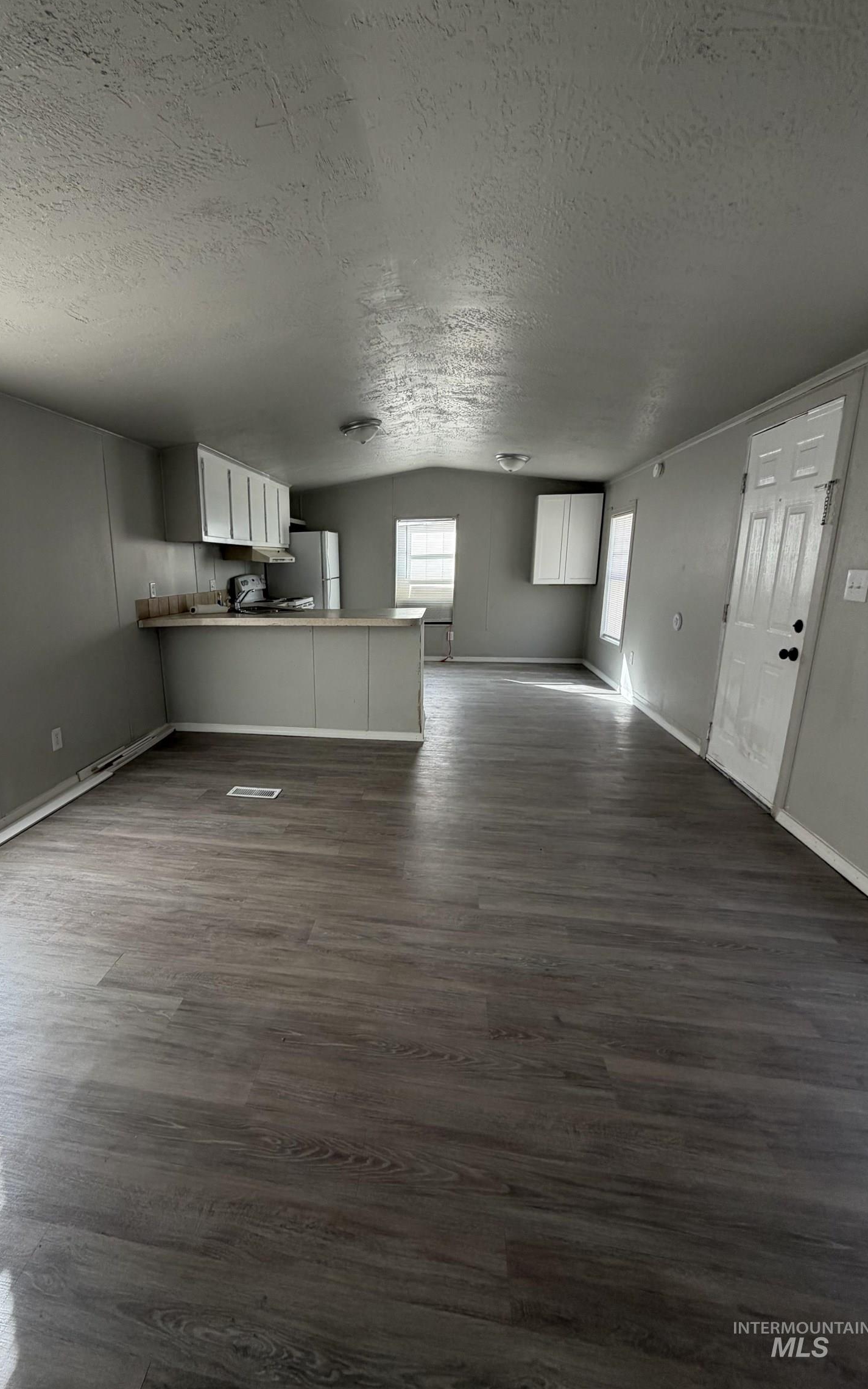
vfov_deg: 101.5
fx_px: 568
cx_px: 348
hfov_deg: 74.0
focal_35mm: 15
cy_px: 689
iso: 200
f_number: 2.2
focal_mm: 2.22
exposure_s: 1/121
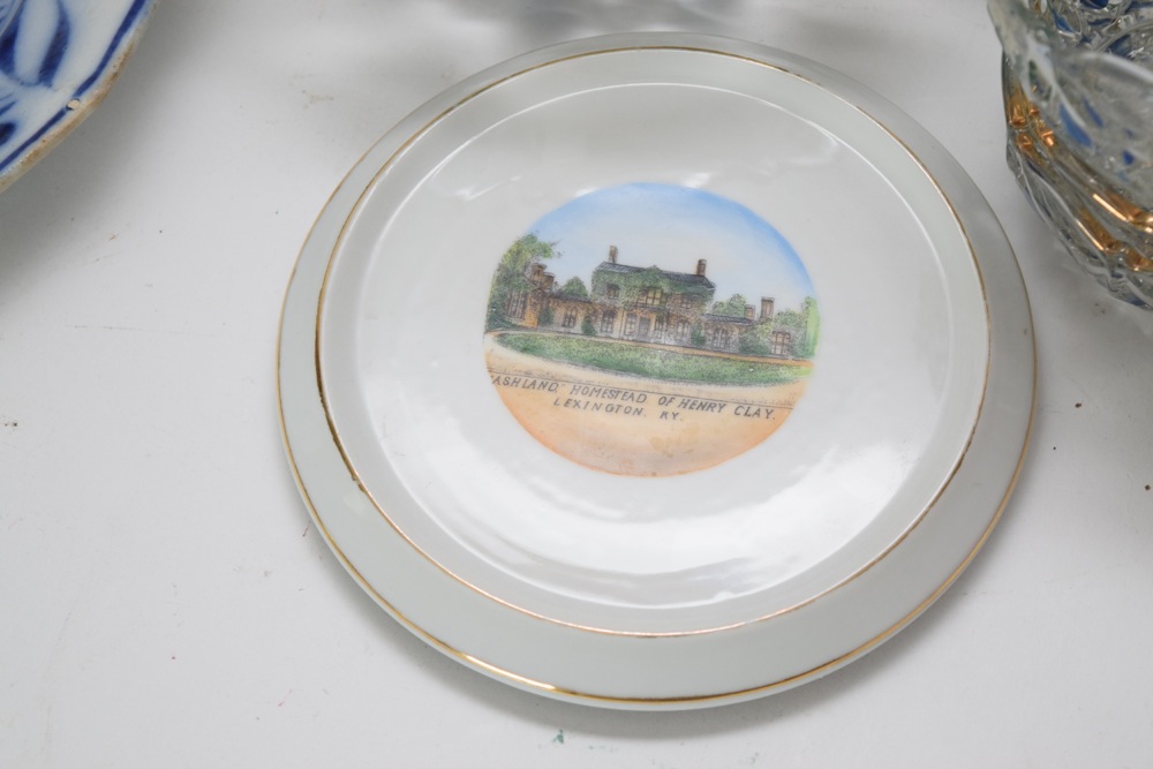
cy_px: 384
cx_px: 576
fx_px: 2642
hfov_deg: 24.6
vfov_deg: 16.6
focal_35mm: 82
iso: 800
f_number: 5.6
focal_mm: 55
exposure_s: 1/100
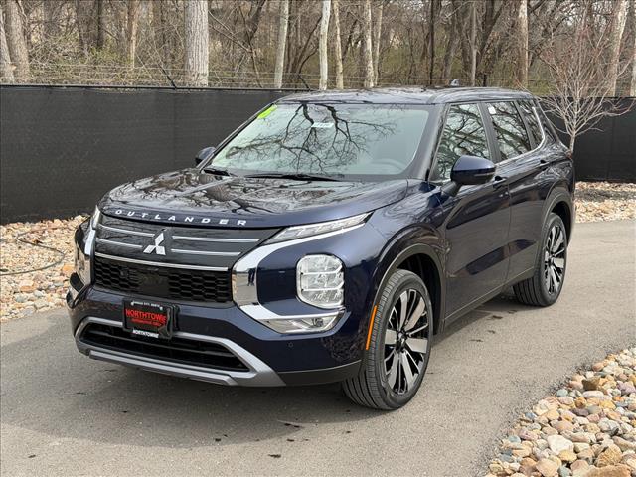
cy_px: 238
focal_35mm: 48
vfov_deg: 30.3
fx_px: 882
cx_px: 318
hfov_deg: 39.7
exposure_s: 1/2146
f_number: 1.78
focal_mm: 6.76
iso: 80
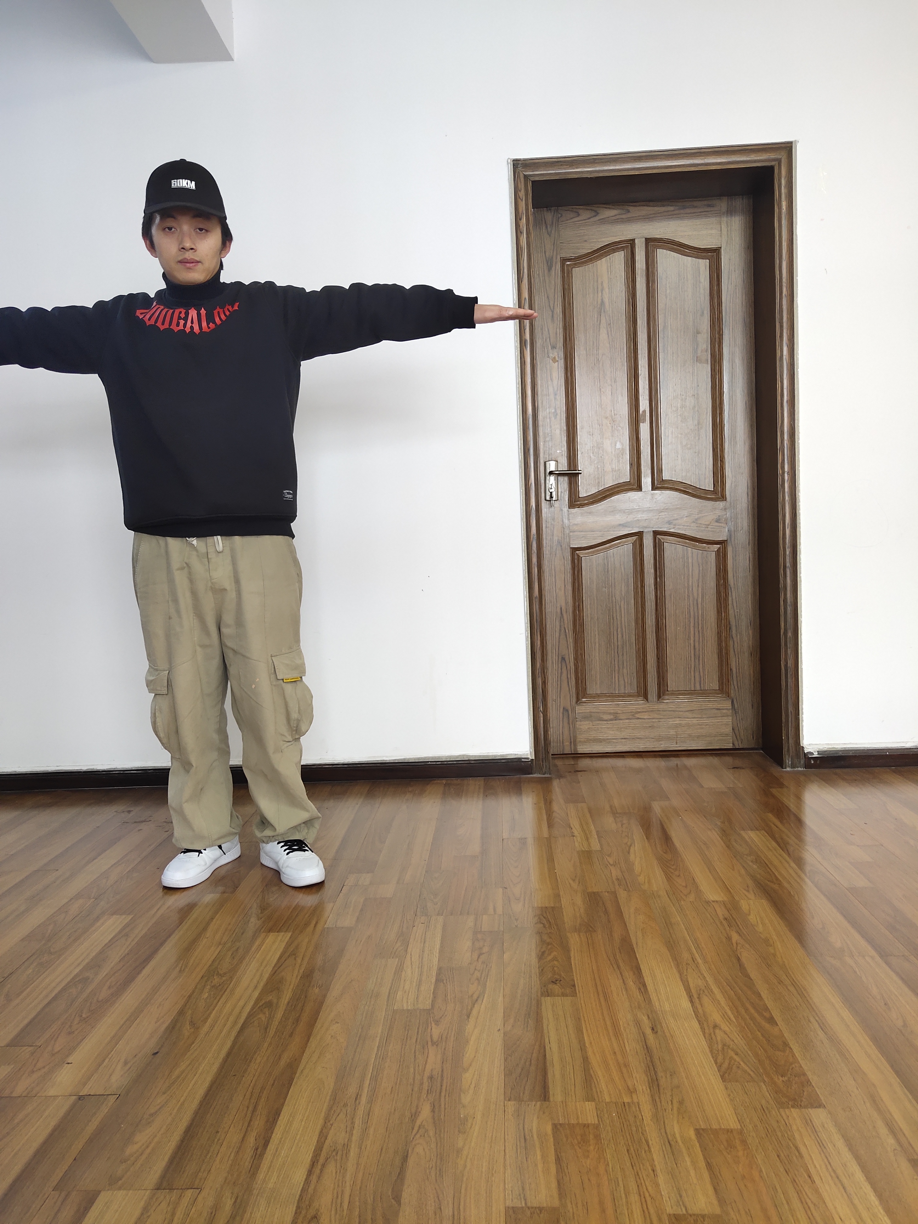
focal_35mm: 29
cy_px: 612
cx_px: 459
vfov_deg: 61.7
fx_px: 1025
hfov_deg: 48.2
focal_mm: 4.27
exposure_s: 1/50
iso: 185
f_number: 1.8
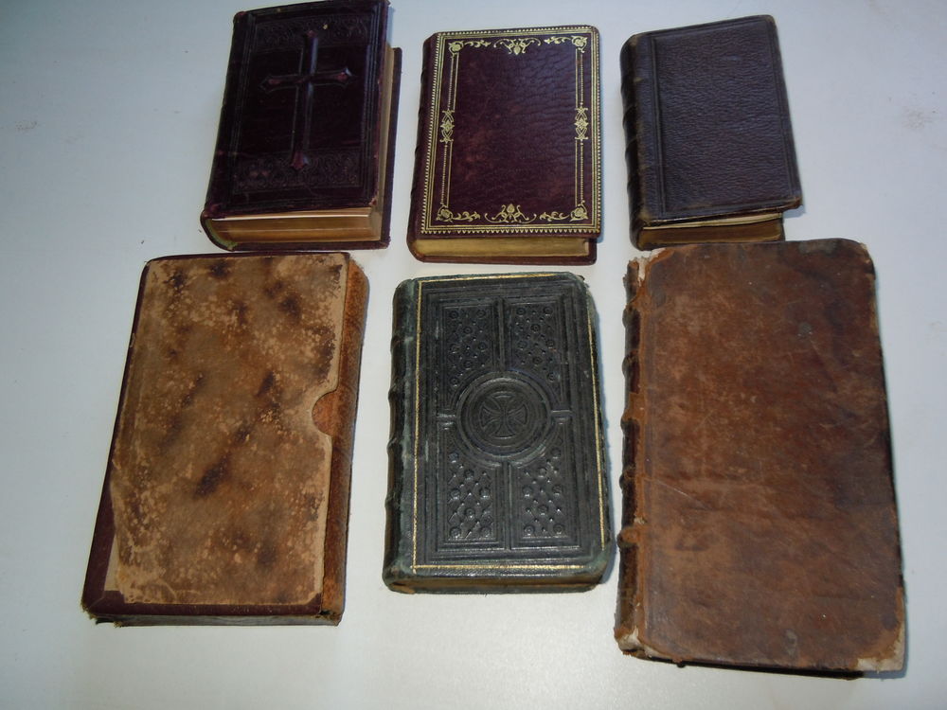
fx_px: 821
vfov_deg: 46.8
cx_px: 474
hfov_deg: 60.0
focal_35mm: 30
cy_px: 355
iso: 160
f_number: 3.5
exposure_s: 1/30
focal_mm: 5.4
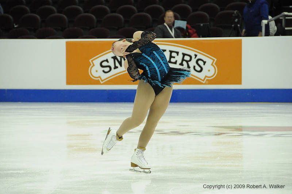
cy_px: 97
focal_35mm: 202
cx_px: 146
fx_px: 1640
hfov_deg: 10.2
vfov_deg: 6.8
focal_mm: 135
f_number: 5.6
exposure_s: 1/800
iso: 3200
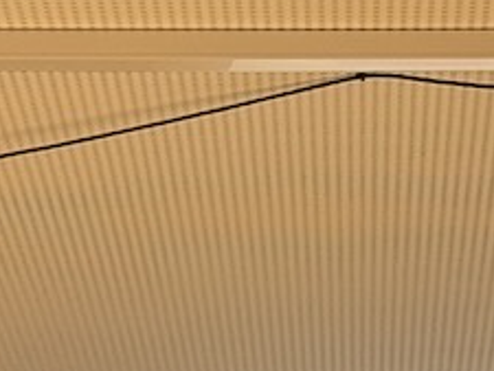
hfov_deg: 6.7
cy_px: 738
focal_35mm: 296
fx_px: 4226
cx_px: 340
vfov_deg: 4.9
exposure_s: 1/100
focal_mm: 5.96
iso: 50
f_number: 1.6
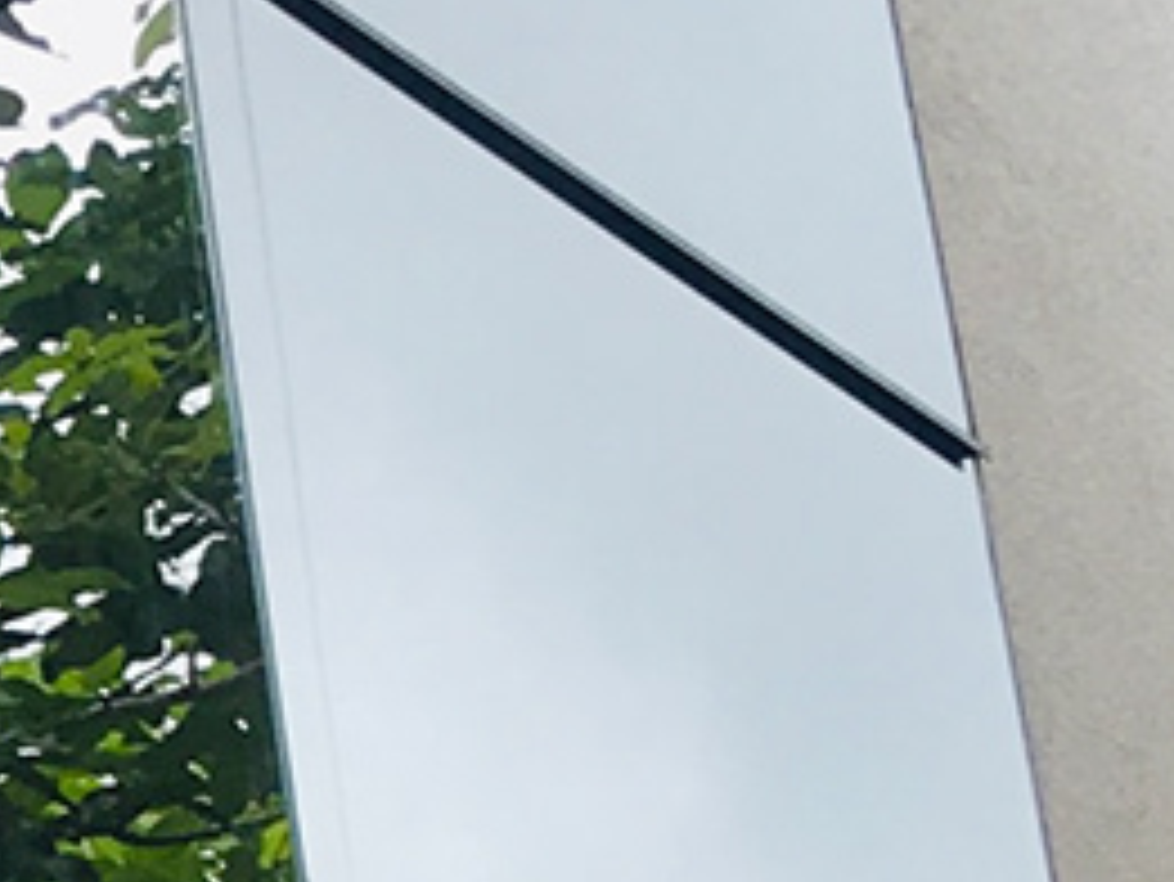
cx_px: -2366
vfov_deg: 6.8
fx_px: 7227
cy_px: 1616
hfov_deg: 8.0
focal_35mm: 213
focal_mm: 4.15
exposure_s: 1/279
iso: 25
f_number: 2.2
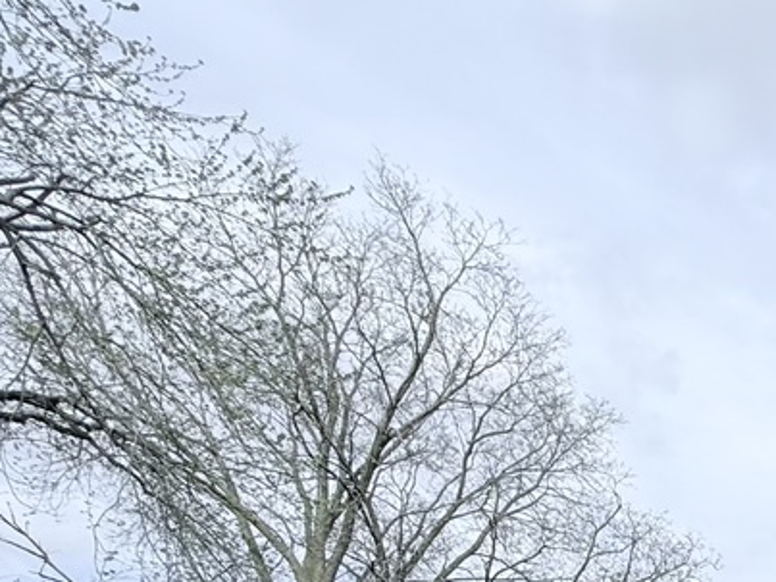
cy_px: 940
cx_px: 1157
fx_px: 1121
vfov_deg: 22.3
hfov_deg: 27.1
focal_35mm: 50
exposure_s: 1/2237
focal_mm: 2.22
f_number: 2.2
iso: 50
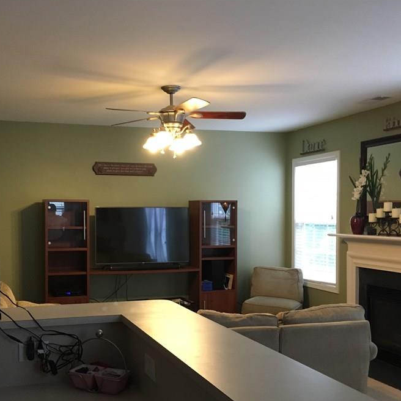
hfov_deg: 41.5
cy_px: 231
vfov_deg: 41.7
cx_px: 147
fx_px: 524
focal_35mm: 40
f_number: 2.2
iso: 160
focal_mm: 4.15
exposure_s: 1/30
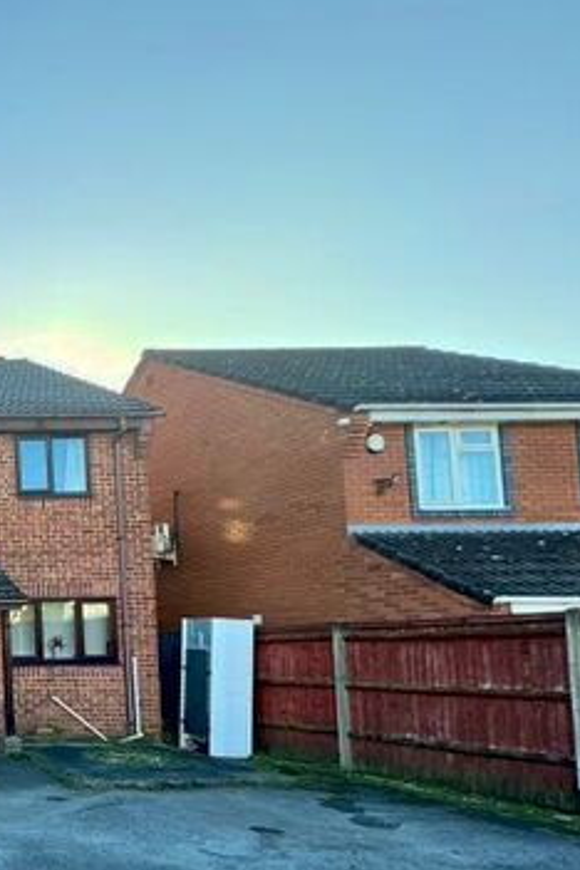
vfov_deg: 61.8
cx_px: -275
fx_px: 701
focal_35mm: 29
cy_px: 591
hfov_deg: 29.2
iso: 40
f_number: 2.2
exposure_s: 1/250
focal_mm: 2.22
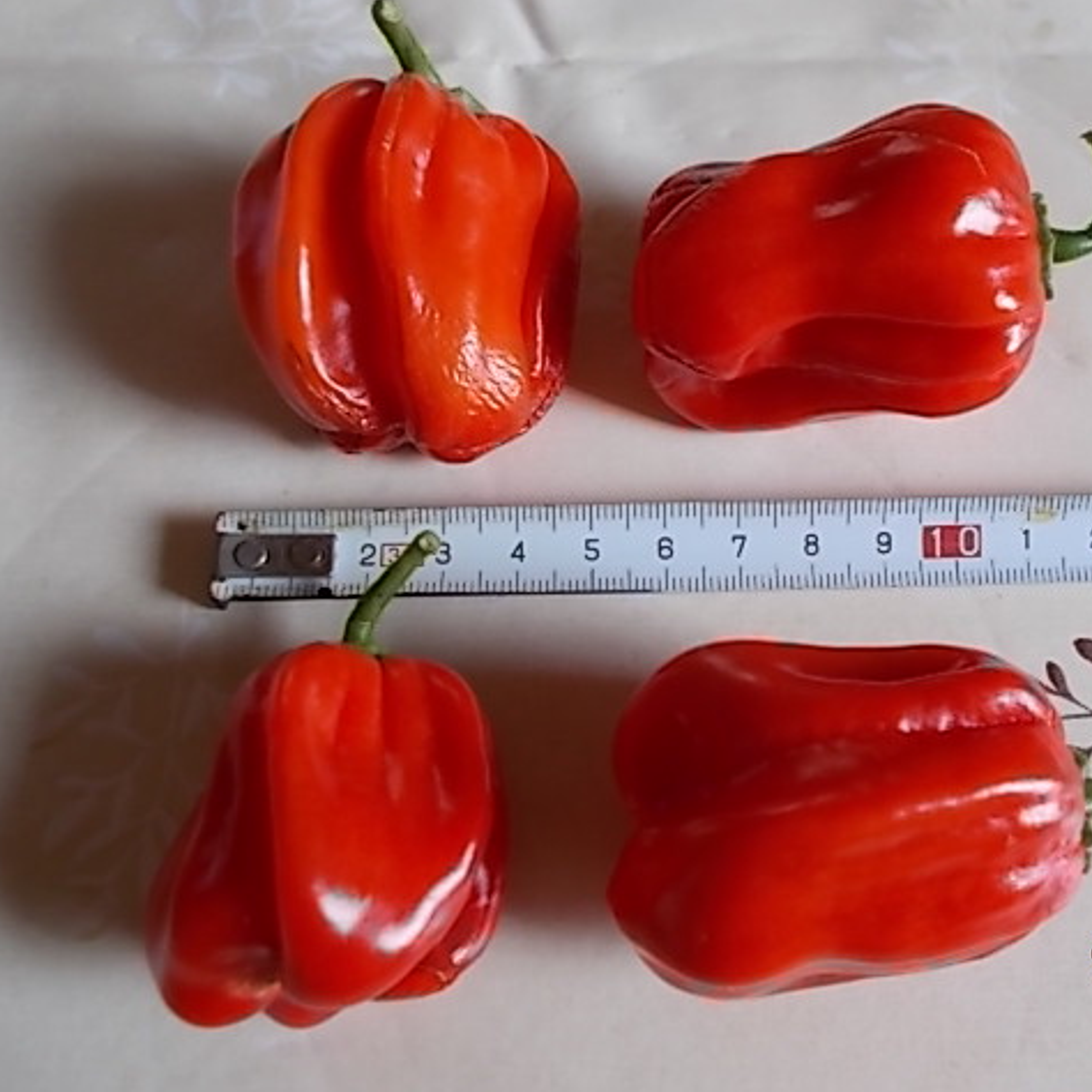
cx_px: 680
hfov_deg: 52.0
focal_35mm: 31
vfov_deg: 52.5
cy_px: 544
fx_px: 1106
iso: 80
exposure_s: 1/25
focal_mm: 4.6
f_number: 3.2
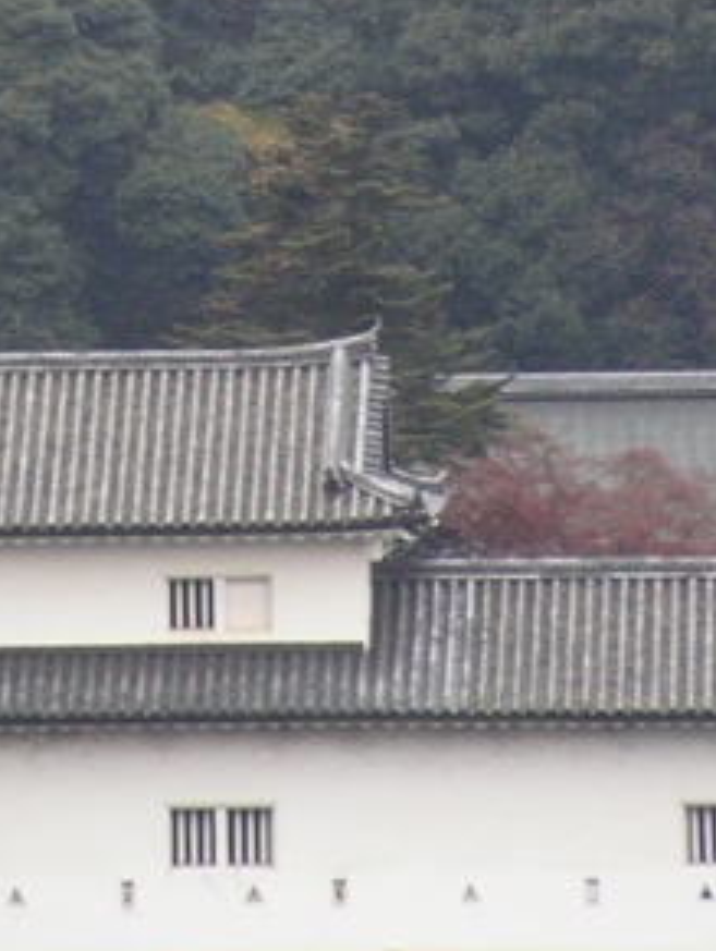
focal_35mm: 448
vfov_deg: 4.4
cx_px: 147
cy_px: 39
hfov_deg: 3.3
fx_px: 12328
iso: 160
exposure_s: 1/60
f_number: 3.3
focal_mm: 34.1
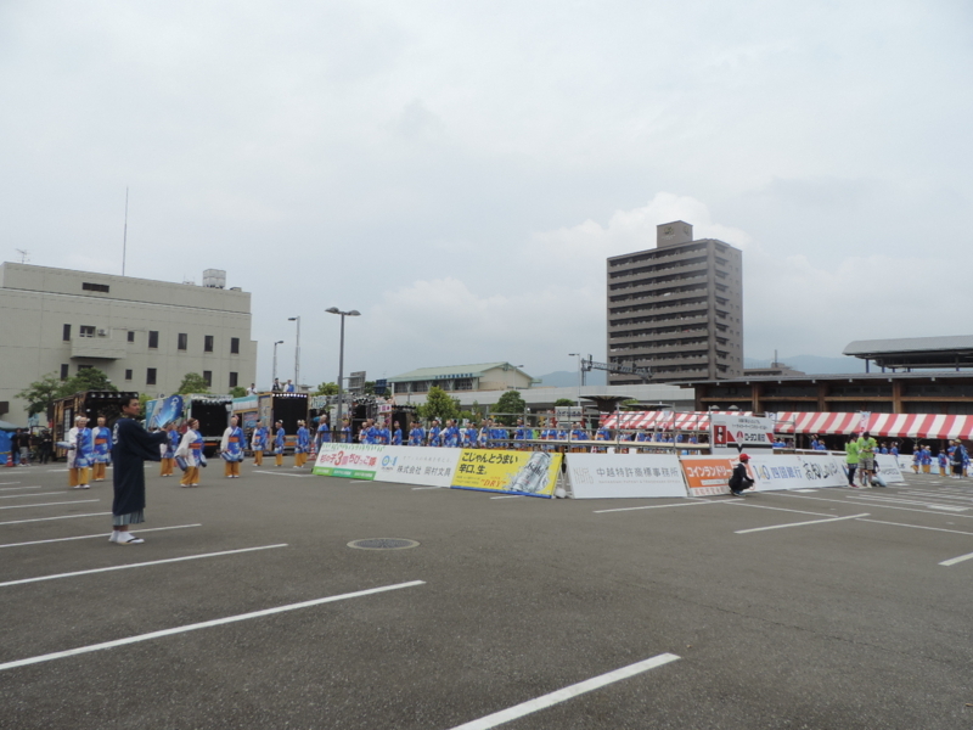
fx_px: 675
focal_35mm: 24
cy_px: 365
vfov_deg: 56.8
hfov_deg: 71.6
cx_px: 486
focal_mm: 4.3
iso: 80
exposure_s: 1/1250
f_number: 3.3
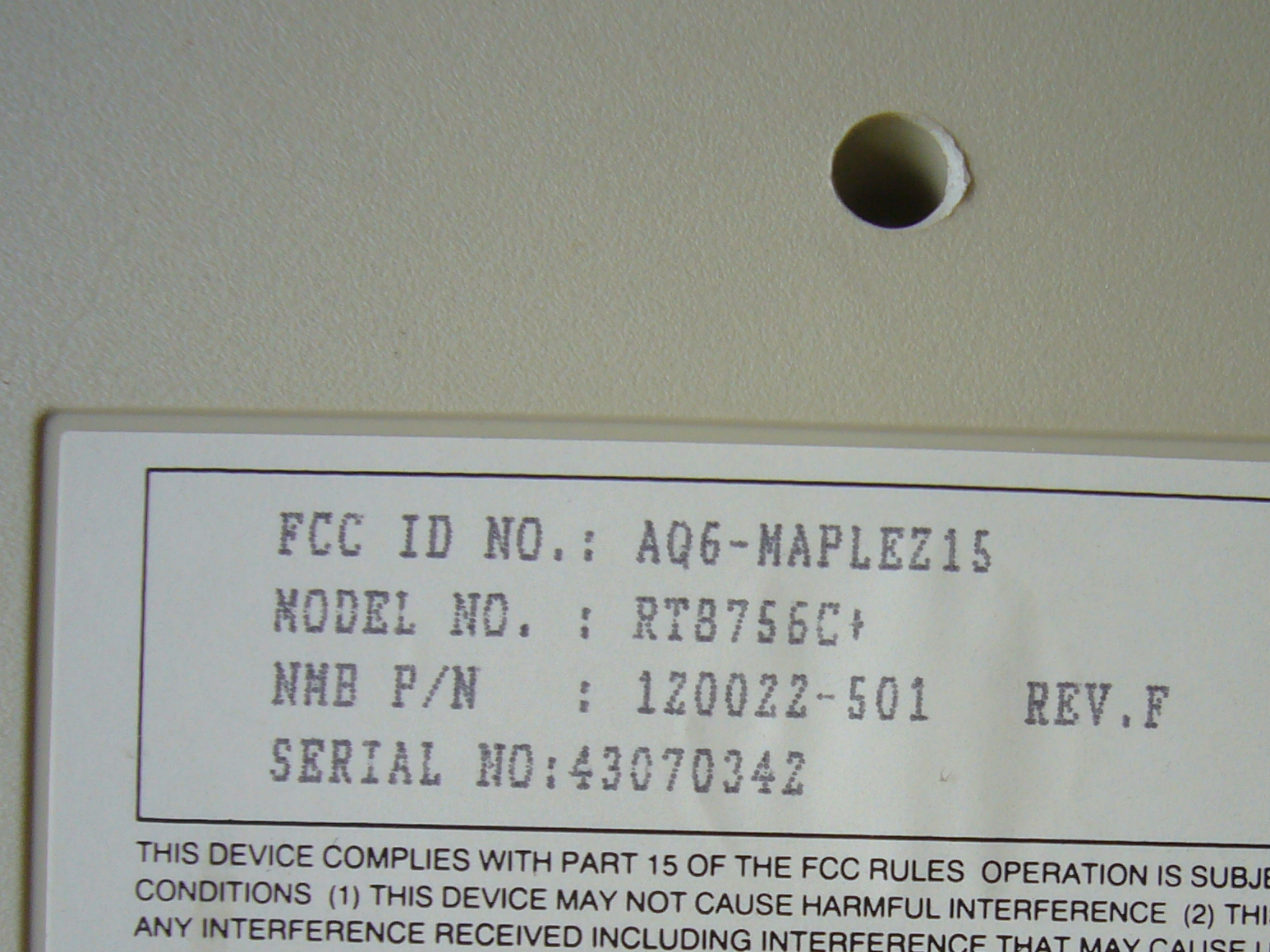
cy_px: 830
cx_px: 886
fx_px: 1871
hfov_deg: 36.9
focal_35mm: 51
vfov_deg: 27.7
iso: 80
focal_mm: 4.6
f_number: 2.8
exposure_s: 1/40
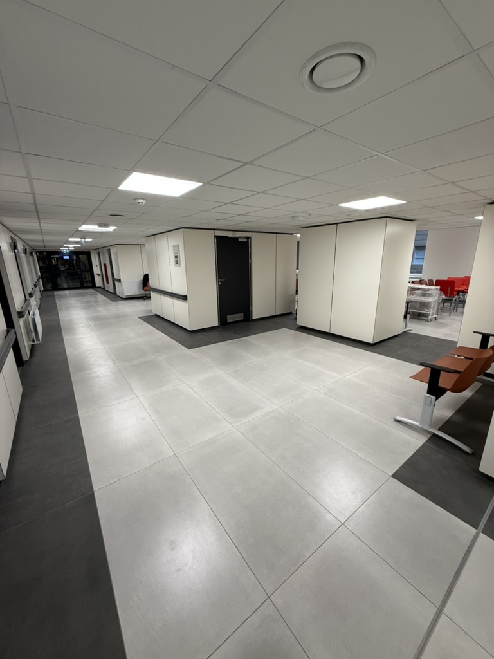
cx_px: 247
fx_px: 266
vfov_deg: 102.1
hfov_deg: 85.7
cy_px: 330
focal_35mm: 14
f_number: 2.2
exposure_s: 1/100
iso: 125
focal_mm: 2.22
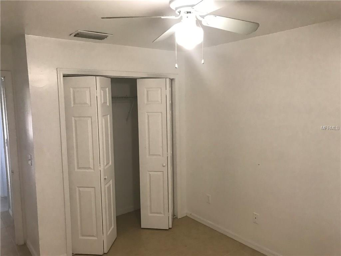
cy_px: 128
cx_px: 170
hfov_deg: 63.4
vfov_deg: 49.7
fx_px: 276
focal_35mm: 28
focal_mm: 3.99
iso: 64
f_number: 1.8
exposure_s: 1/15
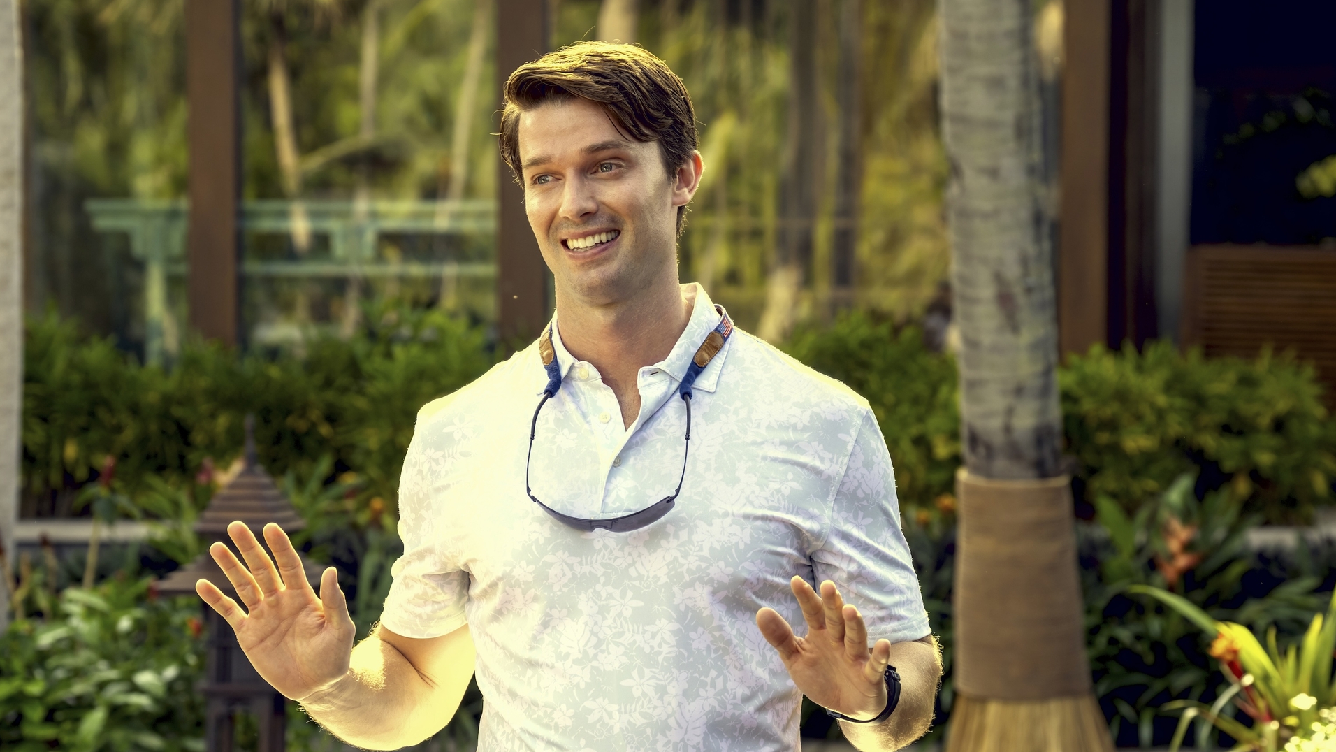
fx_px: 4322
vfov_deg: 9.9
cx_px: 668
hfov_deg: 17.6
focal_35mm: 122
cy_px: 410
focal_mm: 77.3
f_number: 4.5
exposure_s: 1/250
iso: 400
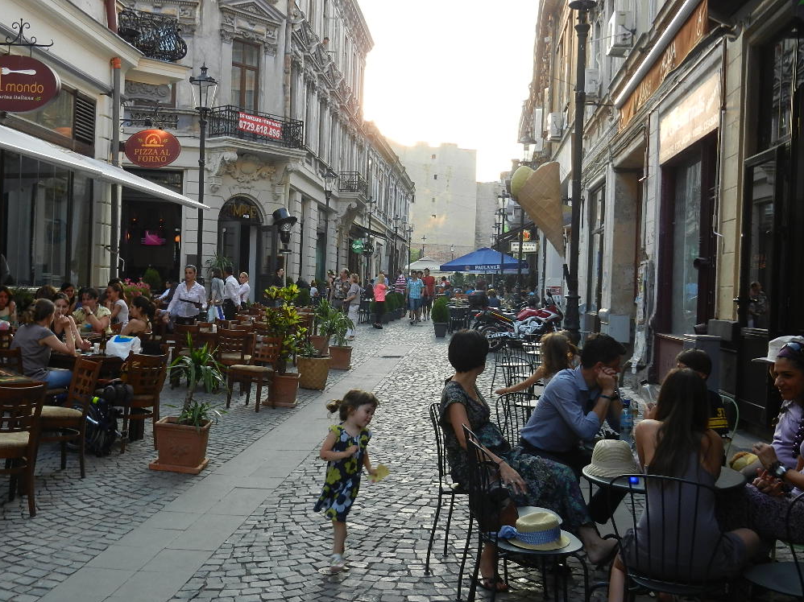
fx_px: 906
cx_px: 404
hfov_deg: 47.9
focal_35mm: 39
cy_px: 302
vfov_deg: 36.8
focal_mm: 6.9
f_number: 4
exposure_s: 1/100
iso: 160
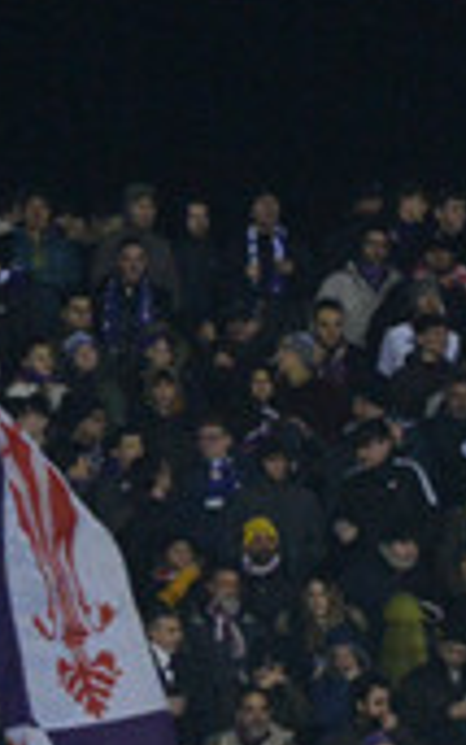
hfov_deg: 1.1
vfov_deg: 1.8
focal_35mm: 1177
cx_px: 287
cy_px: 1277
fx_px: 23897
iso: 2500
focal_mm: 220
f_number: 5.3
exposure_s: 1/320
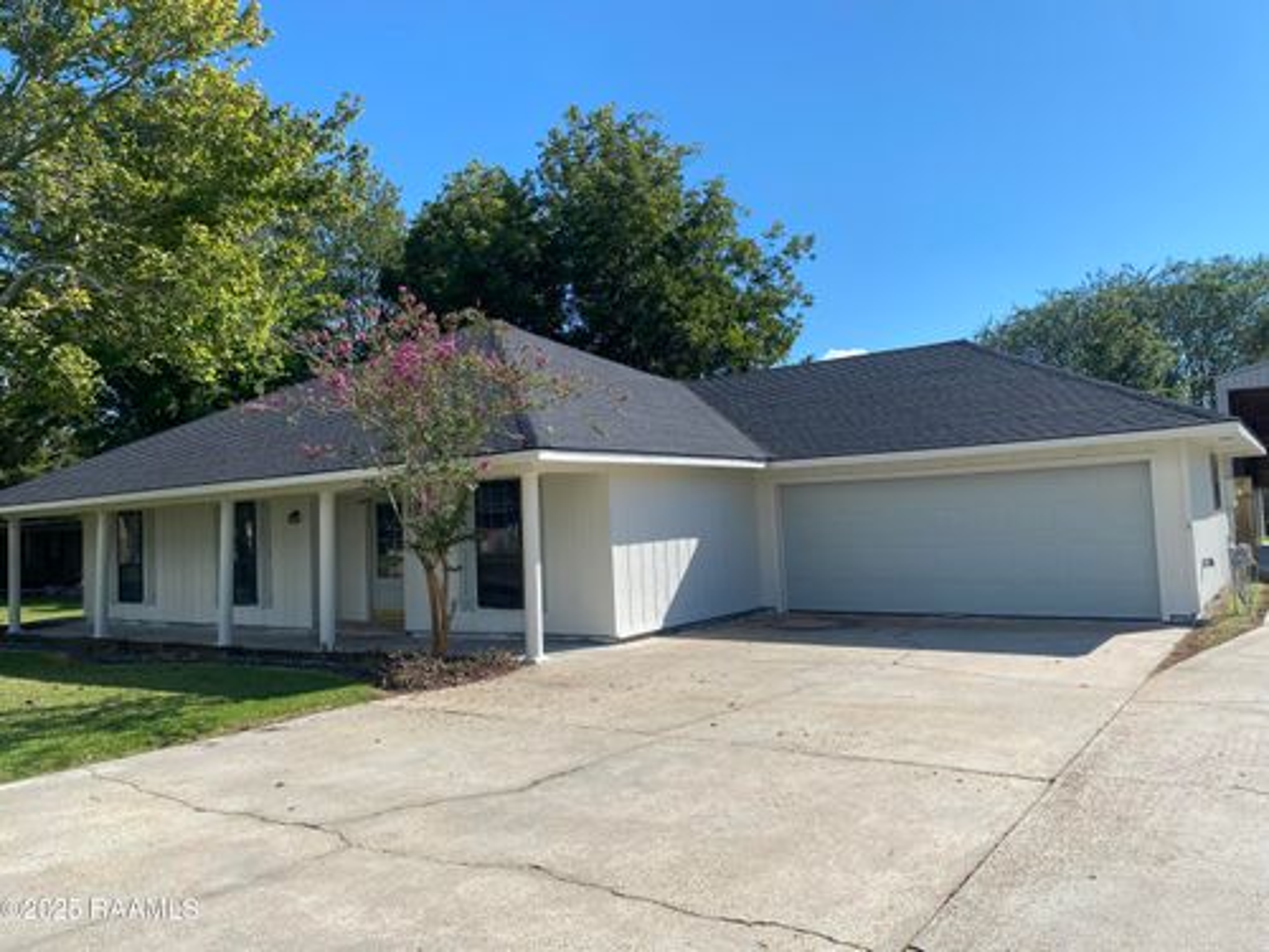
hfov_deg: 67.3
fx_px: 953
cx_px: 634
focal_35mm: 26
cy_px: 476
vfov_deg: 53.1
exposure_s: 1/2625
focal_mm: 4.25
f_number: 1.8
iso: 32
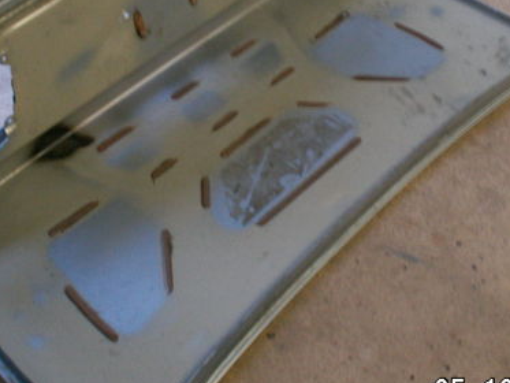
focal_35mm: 60
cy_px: 126
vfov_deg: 24.3
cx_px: 230
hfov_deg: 32.1
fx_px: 884
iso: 160
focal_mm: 5.86
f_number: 2.8
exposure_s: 1/20
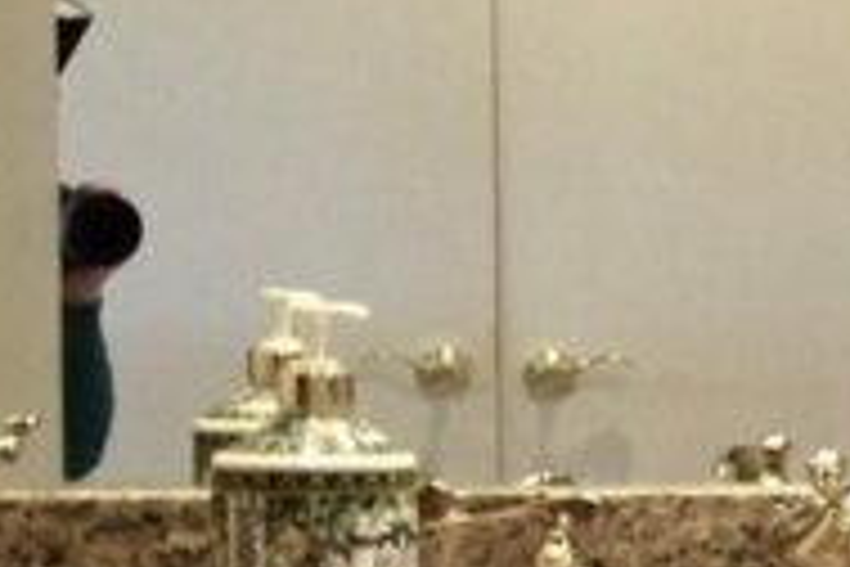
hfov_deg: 10.1
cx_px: 2838
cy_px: 464
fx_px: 2621
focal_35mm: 111
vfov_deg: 12.3
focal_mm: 10
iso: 400
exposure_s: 1/60
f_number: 4
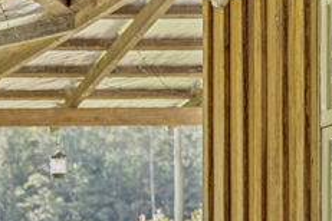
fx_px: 1088
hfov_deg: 15.8
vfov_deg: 11.3
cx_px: -175
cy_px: 295
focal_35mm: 118
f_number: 2.8
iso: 200
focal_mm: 34
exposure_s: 1/640
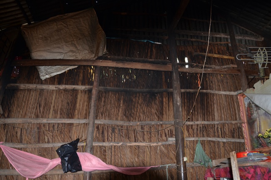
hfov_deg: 67.5
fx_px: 203
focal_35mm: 27
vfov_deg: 47.8
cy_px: 90
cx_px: 136
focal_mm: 18
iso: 250
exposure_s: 1/60
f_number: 3.5
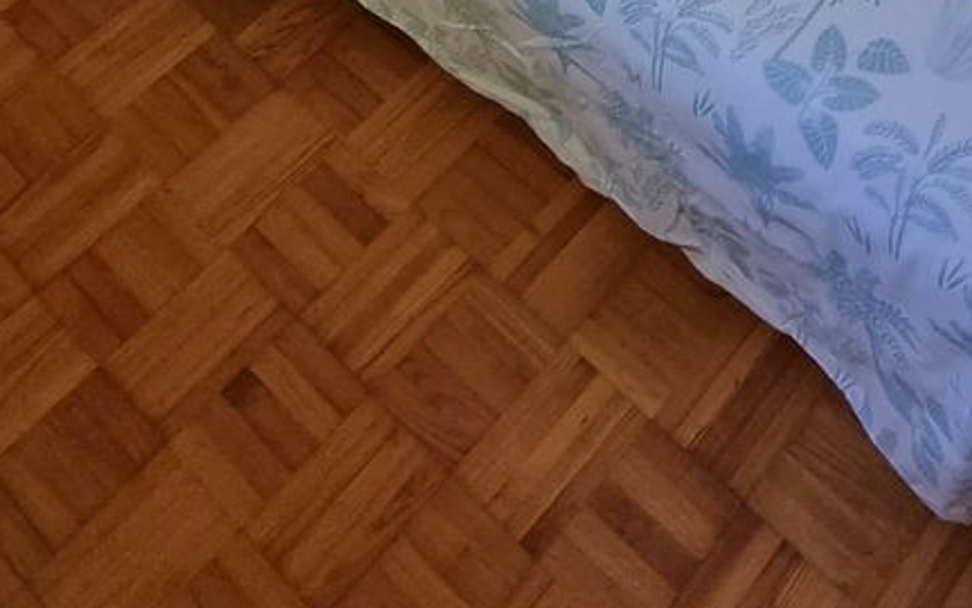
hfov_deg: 31.8
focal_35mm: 51
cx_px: 1215
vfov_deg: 17.4
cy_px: -637
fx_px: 1351
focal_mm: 2.2
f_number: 2.2
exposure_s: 1/50
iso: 200
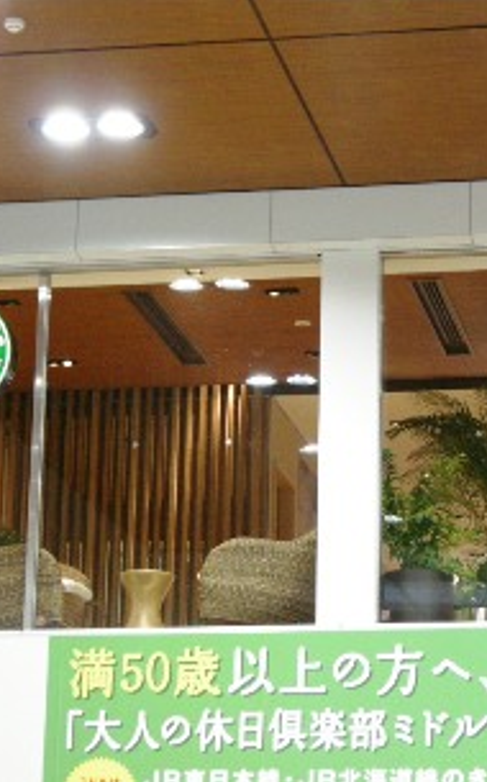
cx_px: 343
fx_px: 2639
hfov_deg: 10.5
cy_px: 391
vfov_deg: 16.8
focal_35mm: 124
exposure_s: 1/19.1
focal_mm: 18.6
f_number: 4.3
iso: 400
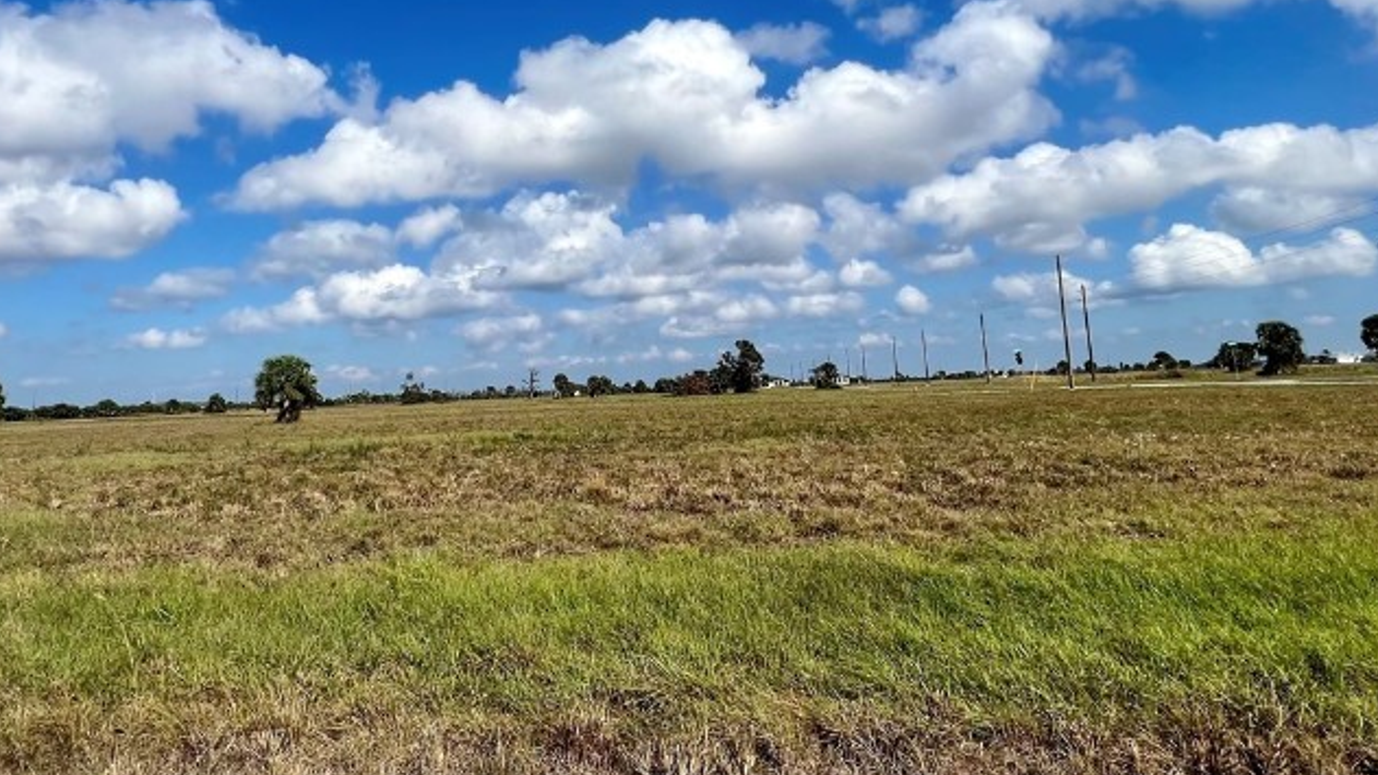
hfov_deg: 78.4
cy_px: 249
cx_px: 605
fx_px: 840
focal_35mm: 23
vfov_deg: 48.6
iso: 32
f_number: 1.8
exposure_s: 1/3534
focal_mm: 1.57
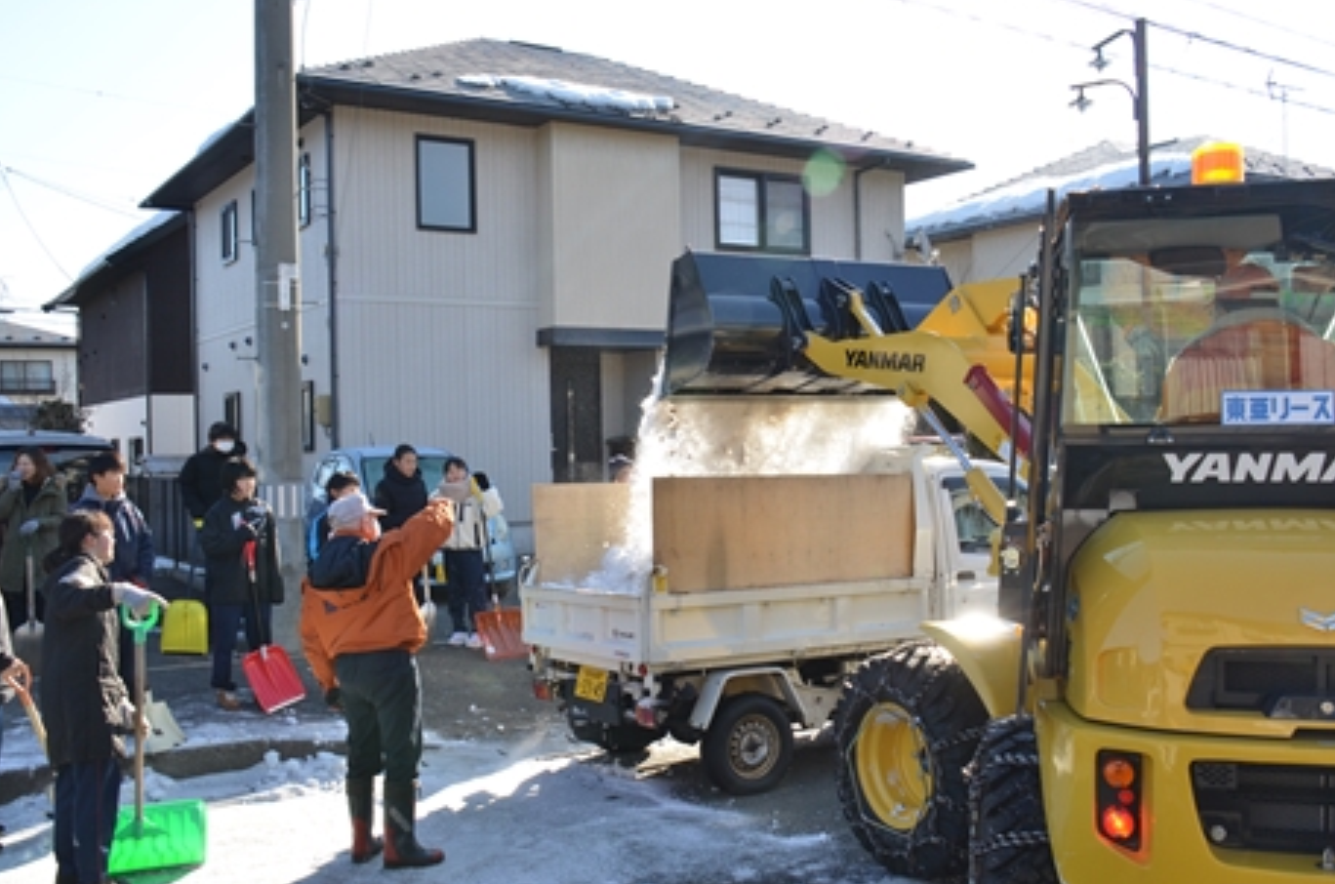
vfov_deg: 38.1
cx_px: 635
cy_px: 446
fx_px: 1278
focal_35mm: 35
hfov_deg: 55.1
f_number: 8
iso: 320
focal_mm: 21
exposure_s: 1/320
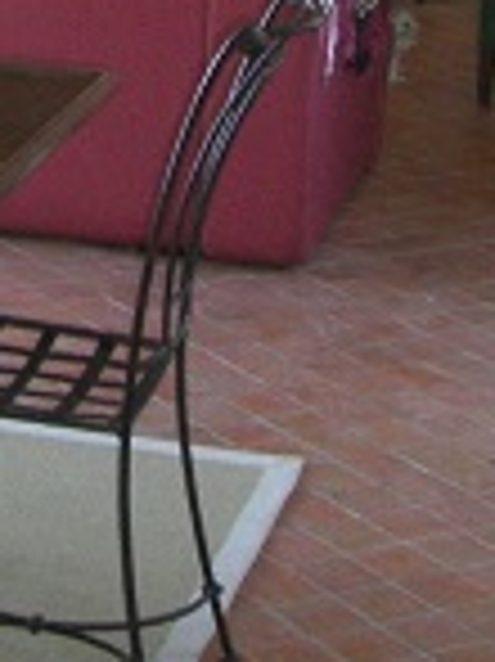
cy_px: -477
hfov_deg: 9.4
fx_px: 2960
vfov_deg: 11.9
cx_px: -144
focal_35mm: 155
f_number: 2.7
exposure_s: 1/60
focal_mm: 6.2
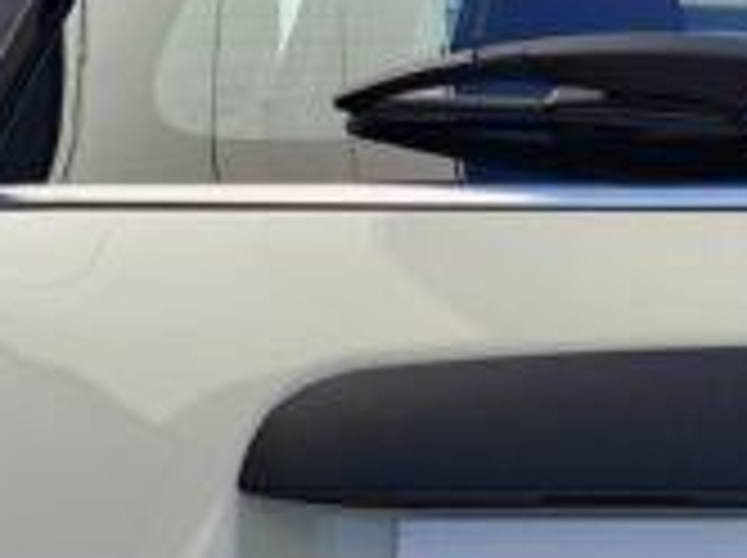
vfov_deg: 13.2
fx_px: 2392
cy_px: 536
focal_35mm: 111
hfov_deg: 16.9
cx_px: 918
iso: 50
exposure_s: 1/1208
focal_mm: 7.01
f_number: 1.69
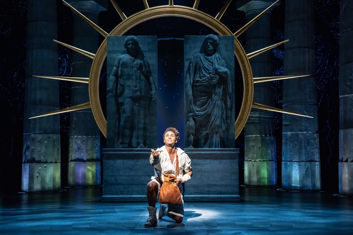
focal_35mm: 50
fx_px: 490
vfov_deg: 27.0
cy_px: 118
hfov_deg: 39.6
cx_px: 176
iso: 1250
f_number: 6.3
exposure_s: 1/250
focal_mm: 50
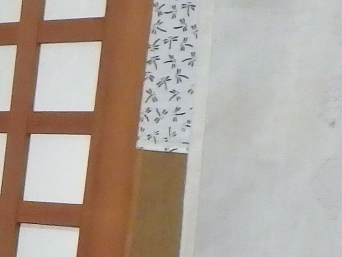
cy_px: 352
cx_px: -420
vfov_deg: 11.5
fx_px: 1235
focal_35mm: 125
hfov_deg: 12.9
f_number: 3.5
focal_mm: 3.7
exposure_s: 1/30
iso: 640
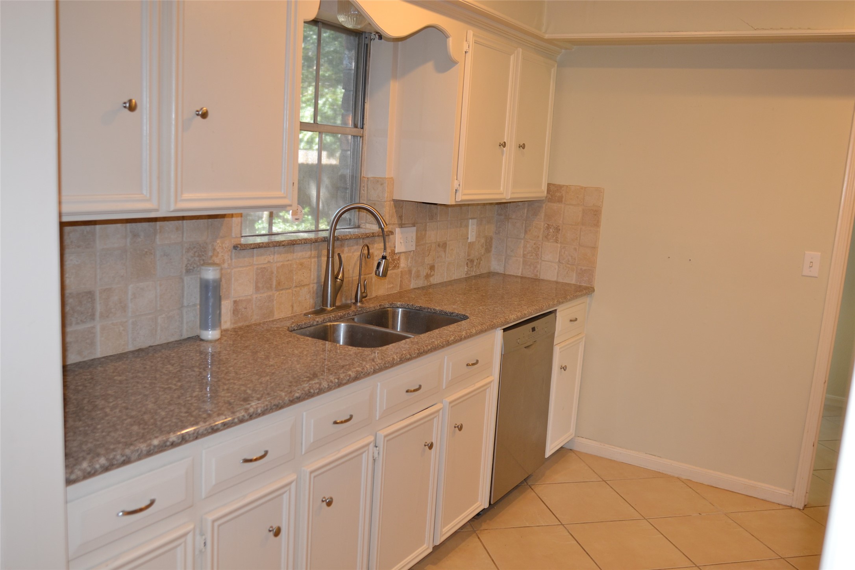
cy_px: 285
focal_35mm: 30
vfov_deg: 43.6
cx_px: 428
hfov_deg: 61.9
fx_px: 712
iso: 400
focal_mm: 20
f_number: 2.2
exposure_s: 1/60
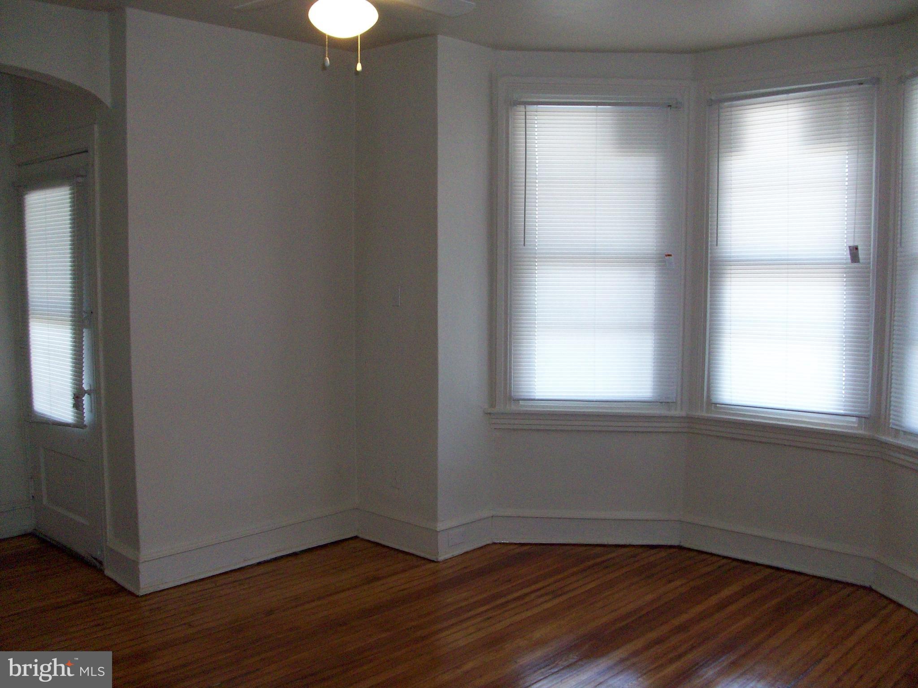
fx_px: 902
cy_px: 344
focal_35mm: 34
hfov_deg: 54.0
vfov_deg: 41.8
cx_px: 459
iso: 160
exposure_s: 1/60
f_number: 2.8
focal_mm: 5.7
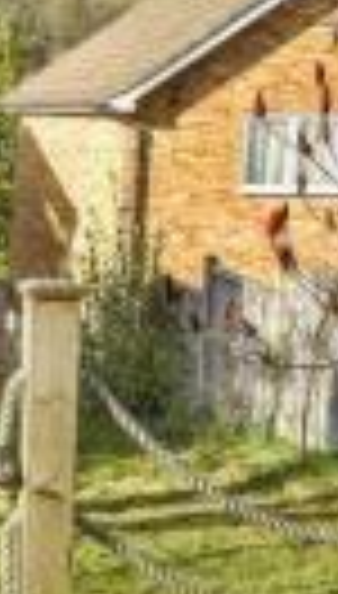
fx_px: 1249
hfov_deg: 14.1
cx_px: -216
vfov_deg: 26.8
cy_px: 322
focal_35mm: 79
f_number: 8
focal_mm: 14
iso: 160
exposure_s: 1/60
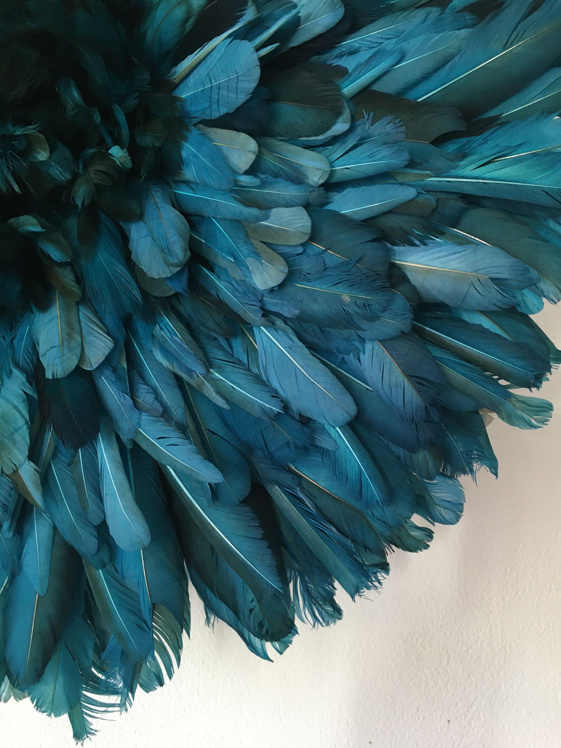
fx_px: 627
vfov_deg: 61.7
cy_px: 374
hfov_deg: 48.2
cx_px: 280
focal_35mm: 29
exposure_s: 1/33
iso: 125
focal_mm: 4.15
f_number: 2.2
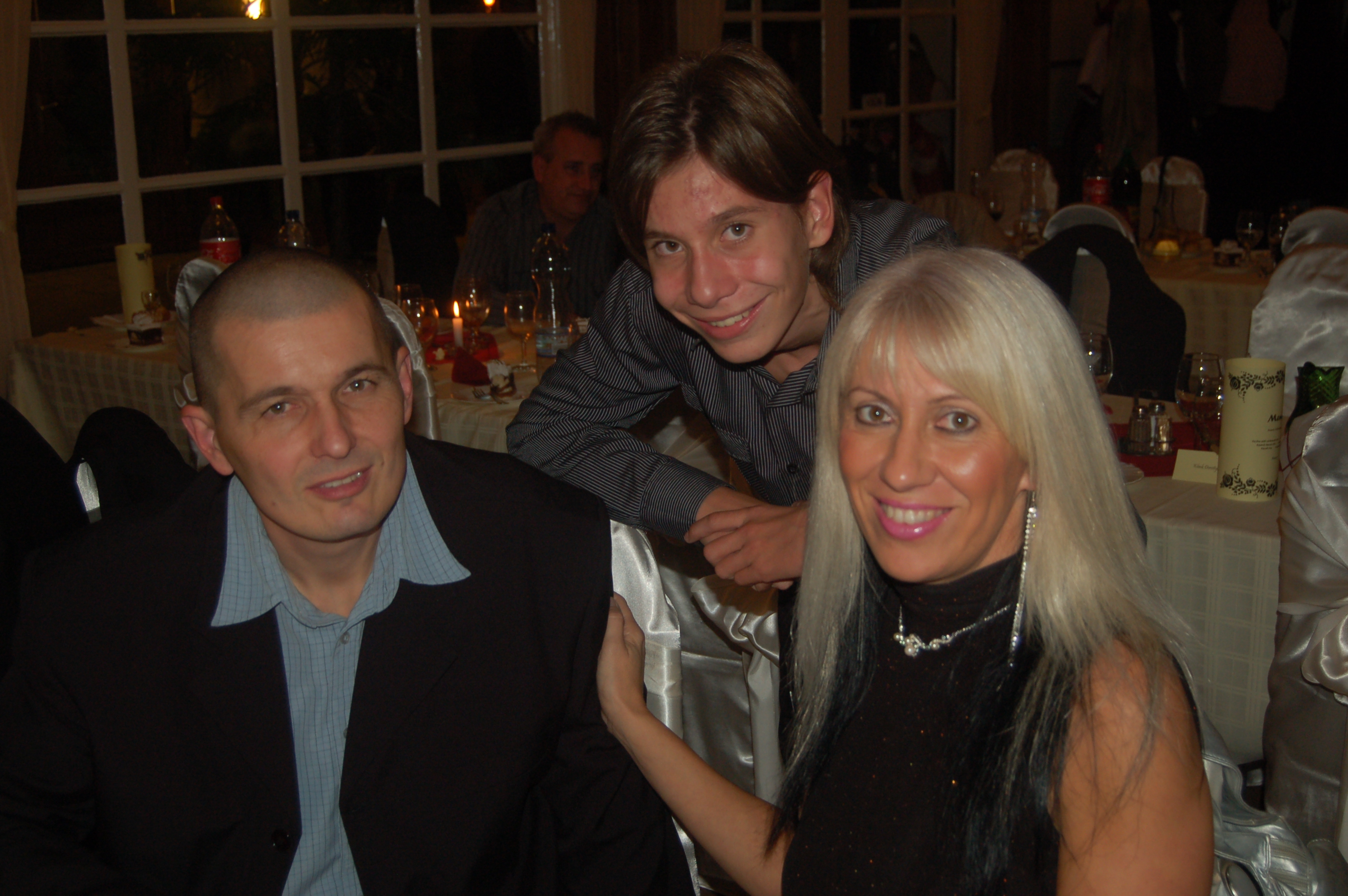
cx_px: 674
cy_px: 448
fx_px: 1740
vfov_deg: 28.9
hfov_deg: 42.4
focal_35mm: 46
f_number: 4.5
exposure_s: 1/60
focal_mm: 31
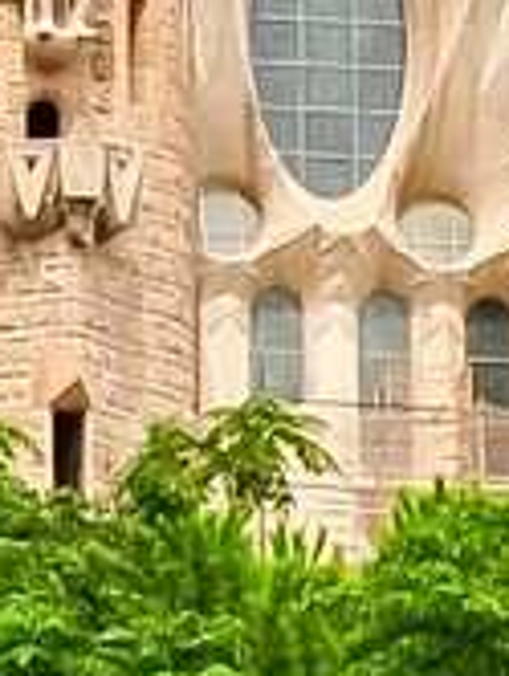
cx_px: 305
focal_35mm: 555
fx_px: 10853
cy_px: -1604
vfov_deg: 3.5
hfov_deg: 2.7
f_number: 10
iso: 200
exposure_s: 1/320
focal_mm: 32
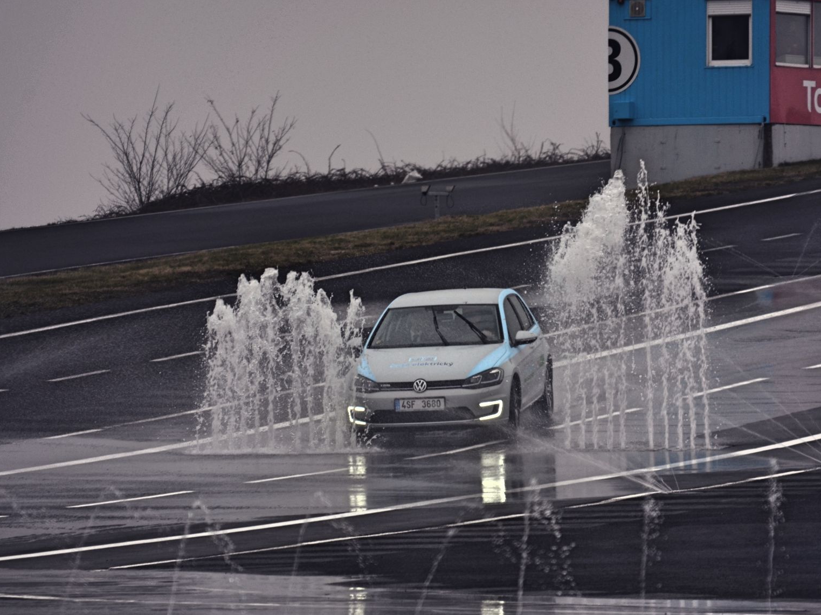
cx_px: 463
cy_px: 342
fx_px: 8609
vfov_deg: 4.1
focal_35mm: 363
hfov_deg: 5.5
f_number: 5.6
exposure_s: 1/400
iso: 200
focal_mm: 200
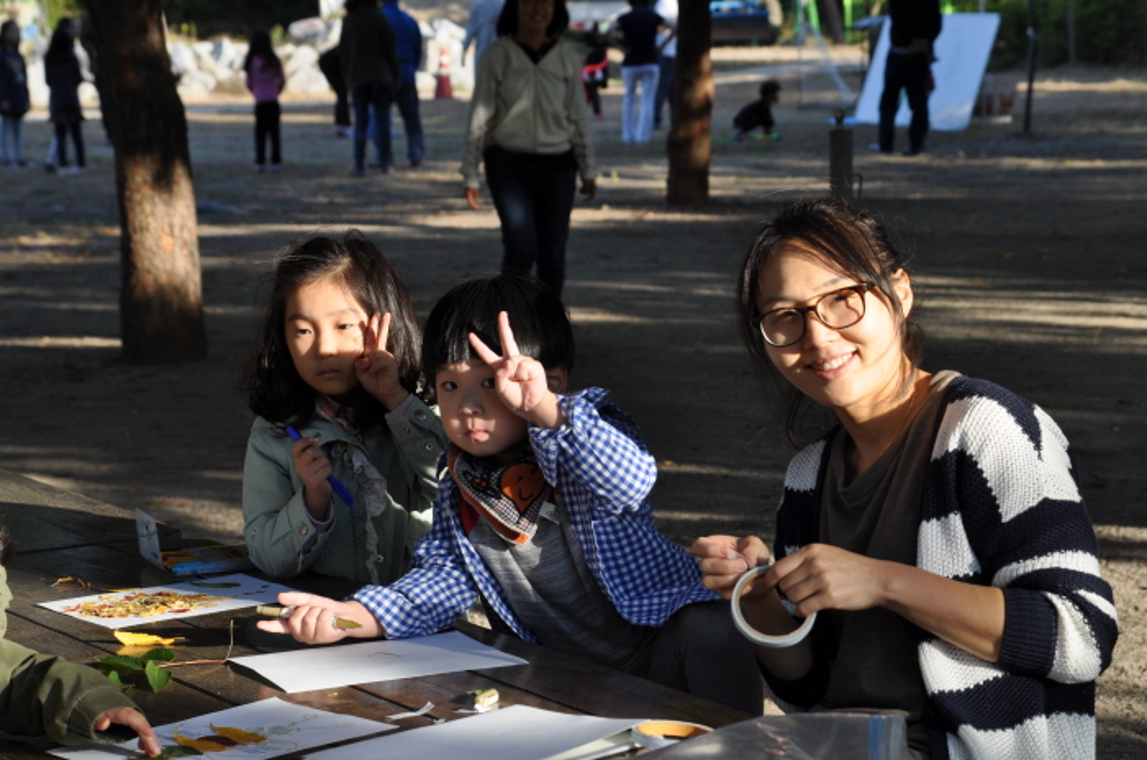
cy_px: 380
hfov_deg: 19.5
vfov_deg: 13.0
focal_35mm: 105
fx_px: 3339
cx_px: 574
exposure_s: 1/200
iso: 200
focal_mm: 70
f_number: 7.1
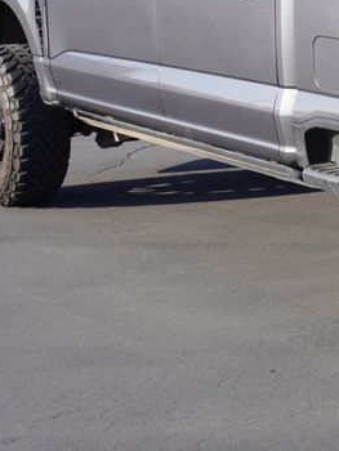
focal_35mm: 105
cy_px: 117
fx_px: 1375
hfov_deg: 13.2
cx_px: 527
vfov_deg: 18.5
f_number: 8
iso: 100
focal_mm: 25
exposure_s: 1/100
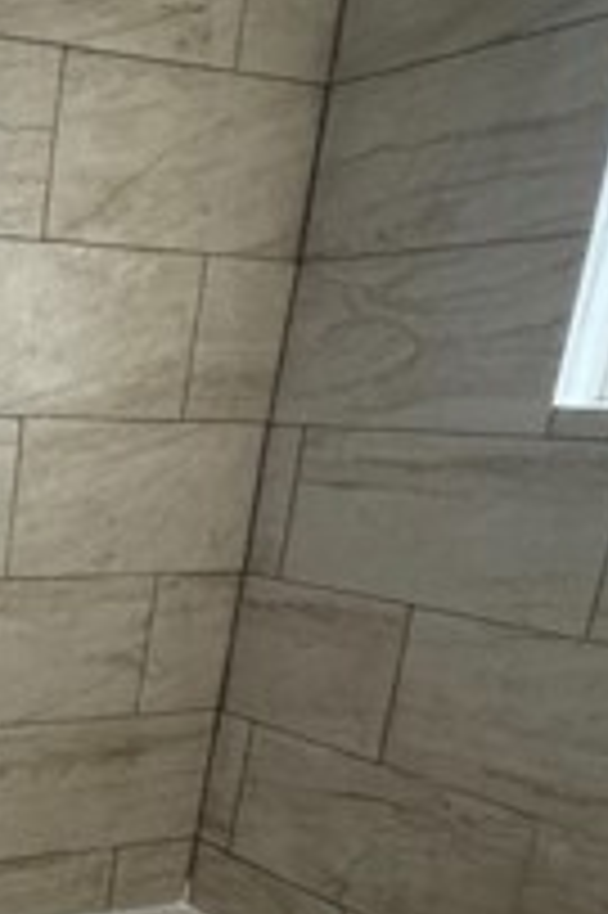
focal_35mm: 46
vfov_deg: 40.6
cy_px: 756
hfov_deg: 23.4
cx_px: -306
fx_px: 1167
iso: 1000
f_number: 2.2
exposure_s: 1/60
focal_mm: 2.22
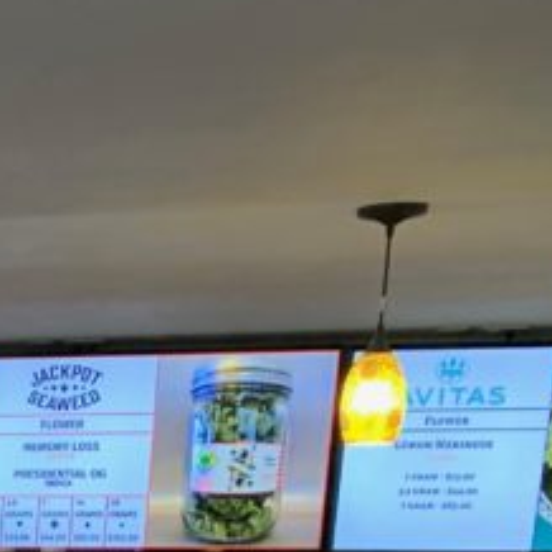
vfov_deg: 14.5
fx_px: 1948
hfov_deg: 13.3
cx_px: -636
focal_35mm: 108
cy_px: 937
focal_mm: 4.25
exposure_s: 1/60
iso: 160
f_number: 1.8
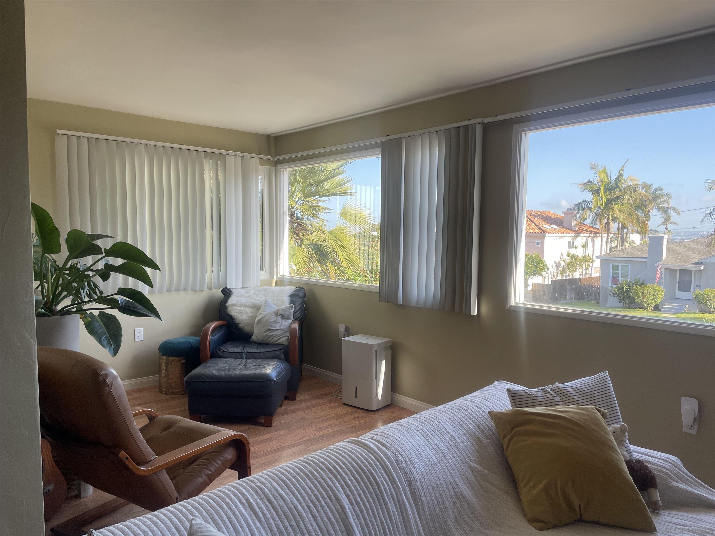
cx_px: 358
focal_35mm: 26
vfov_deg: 53.1
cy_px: 268
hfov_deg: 67.3
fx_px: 537
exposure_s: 1/330
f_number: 1.6
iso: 32
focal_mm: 4.2
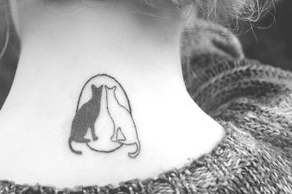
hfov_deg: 20.2
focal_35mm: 101
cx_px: 104
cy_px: 66
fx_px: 818
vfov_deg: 13.5
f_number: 4.5
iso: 100
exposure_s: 1/80
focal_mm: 38
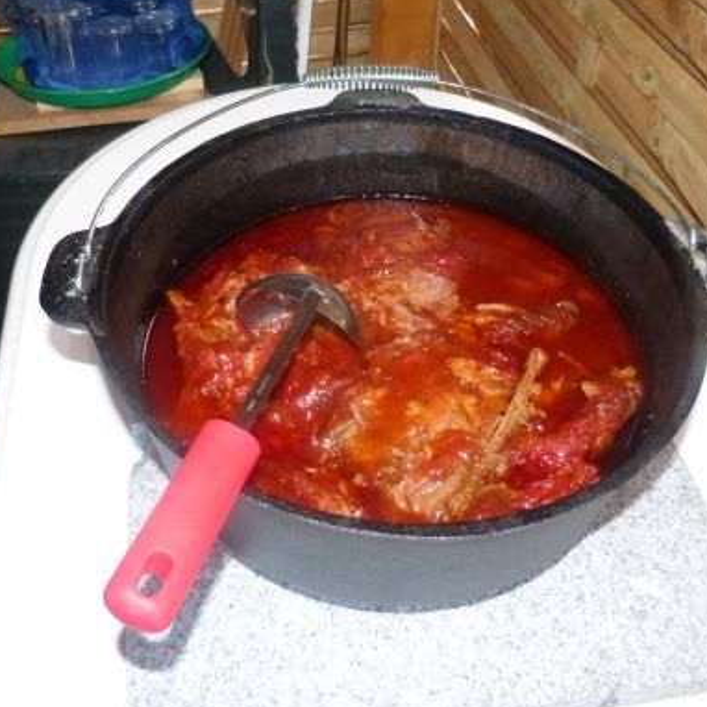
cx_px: 333
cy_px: 274
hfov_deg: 44.9
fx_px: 855
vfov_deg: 44.6
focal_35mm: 37
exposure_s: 1/60
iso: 800
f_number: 2.8
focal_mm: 4.5
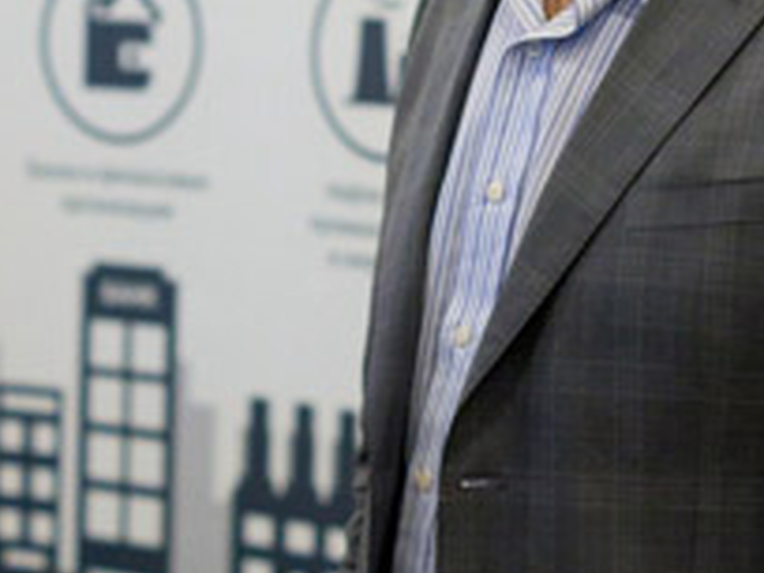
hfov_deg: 12.4
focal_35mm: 159
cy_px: -60
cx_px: 517
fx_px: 3509
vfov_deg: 9.2
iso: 800
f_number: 2.8
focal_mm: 50
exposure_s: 1/60
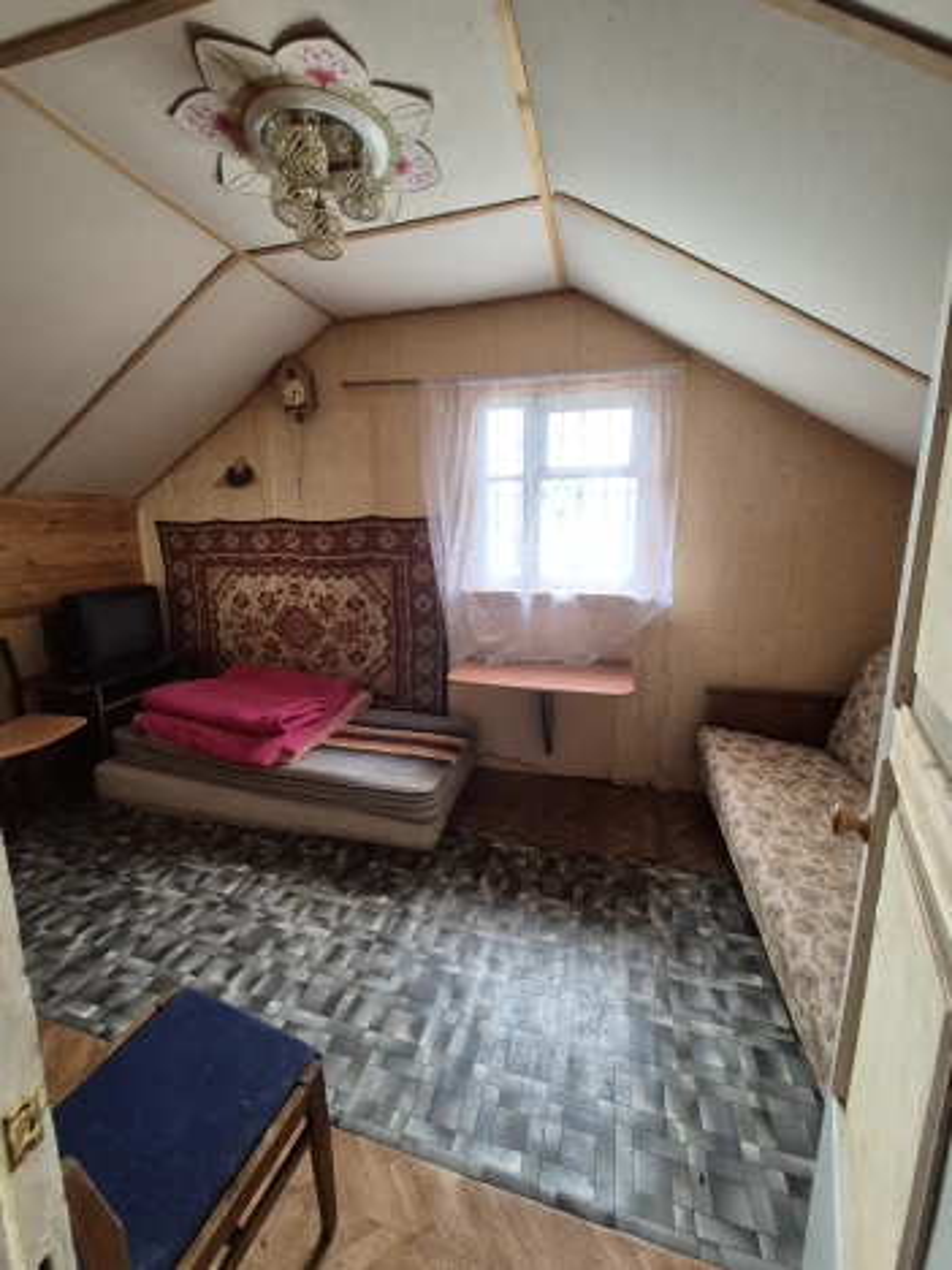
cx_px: 476
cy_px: 635
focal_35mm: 13
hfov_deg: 89.9
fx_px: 477
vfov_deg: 106.2
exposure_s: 1/50
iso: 400
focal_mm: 1.74
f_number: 2.2
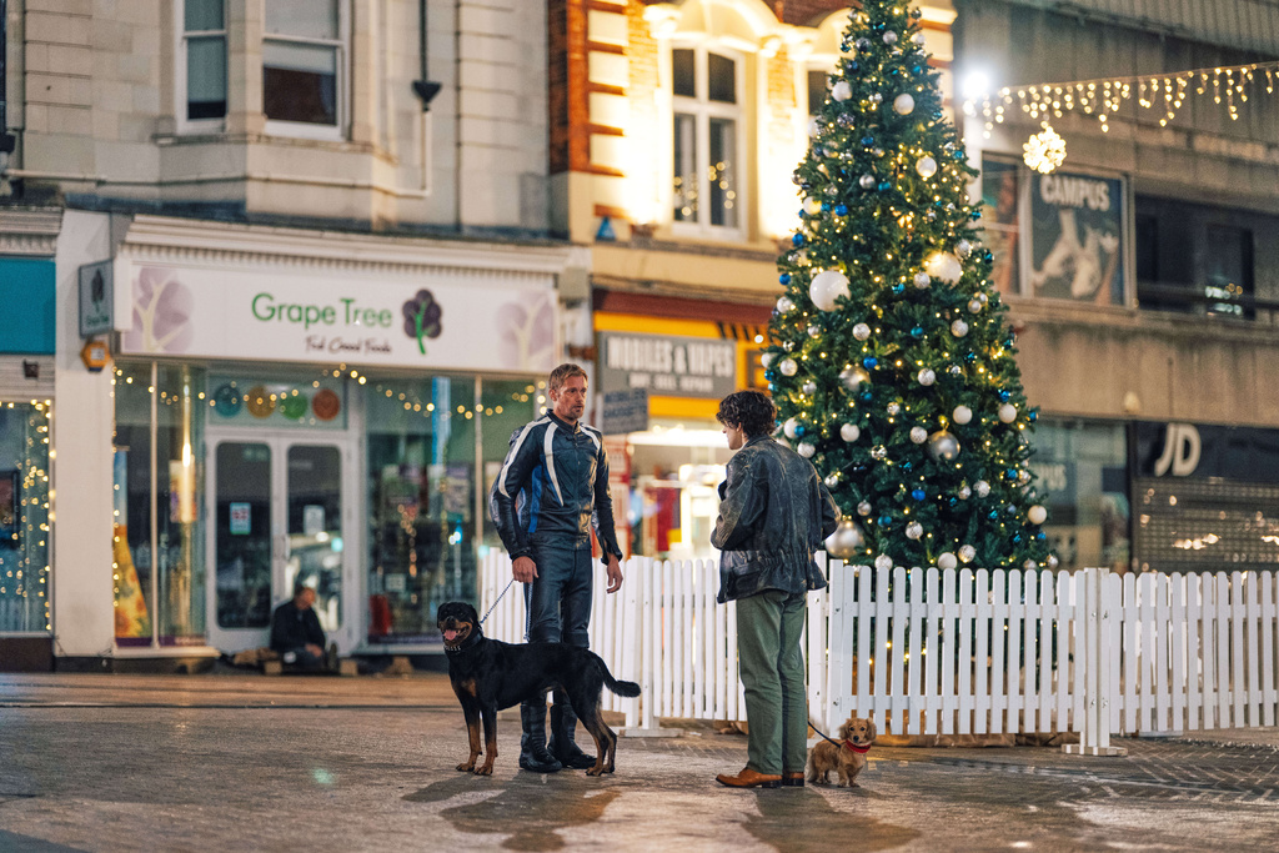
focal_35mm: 85
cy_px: 426
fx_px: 3020
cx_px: 640
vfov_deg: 16.1
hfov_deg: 23.9
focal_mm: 85
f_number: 1.2
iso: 2000
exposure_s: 1/320
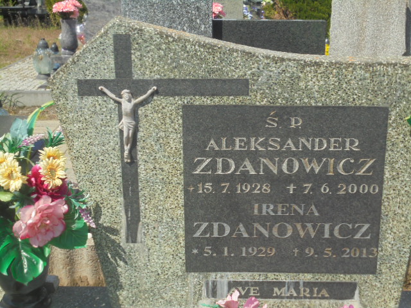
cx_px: 206
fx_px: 665
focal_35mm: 56
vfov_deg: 26.1
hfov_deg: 34.3
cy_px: 154
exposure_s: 1/400
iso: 100
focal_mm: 10.1
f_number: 5.2
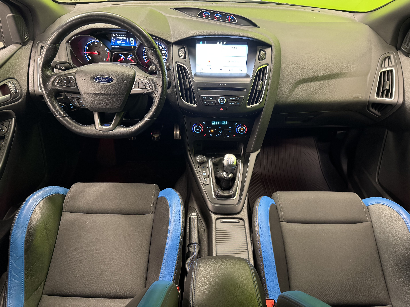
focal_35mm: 24
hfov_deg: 71.6
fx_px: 284
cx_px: 205
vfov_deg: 56.8
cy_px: 154
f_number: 1.78
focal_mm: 6.76
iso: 640
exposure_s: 1/33
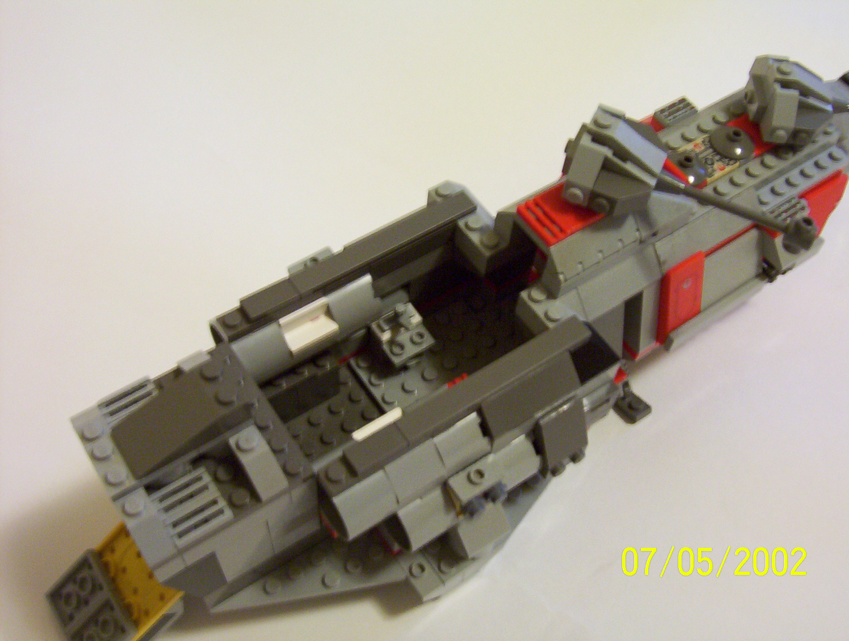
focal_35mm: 36
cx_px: 424
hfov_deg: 51.2
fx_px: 885
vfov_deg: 39.8
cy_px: 320
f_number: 2.76
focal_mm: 5.54
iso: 200
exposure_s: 1/15.4
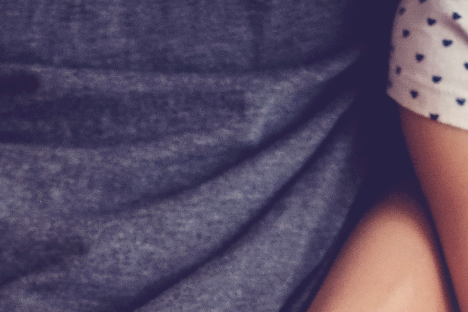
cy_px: 496
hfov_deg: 15.2
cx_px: 43
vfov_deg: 9.9
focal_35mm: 133
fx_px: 1729
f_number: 3.2
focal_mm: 27
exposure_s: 1/55
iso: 500
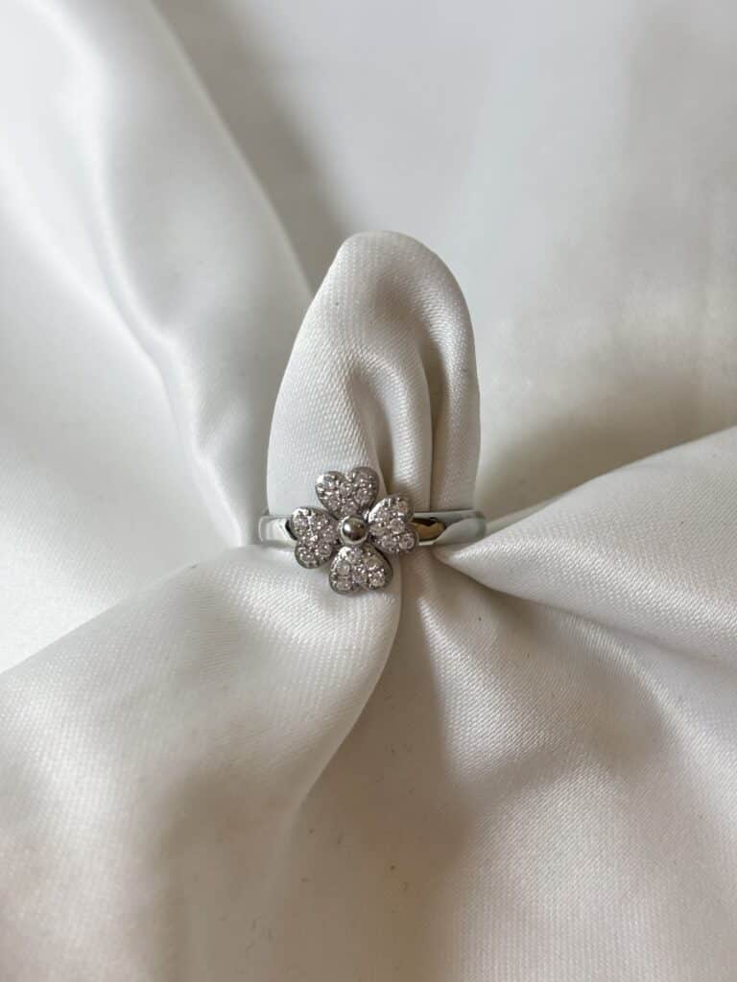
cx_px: 368
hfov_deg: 28.0
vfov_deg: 36.8
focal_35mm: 52
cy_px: 491
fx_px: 1476
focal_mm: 5.96
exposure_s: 1/202
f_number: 1.6
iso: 32
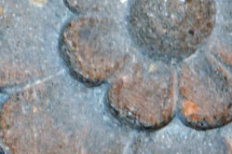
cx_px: 147
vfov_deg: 2.5
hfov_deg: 3.7
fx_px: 3576
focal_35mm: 556
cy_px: 2
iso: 1400
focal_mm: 90
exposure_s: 1/60
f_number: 5.3
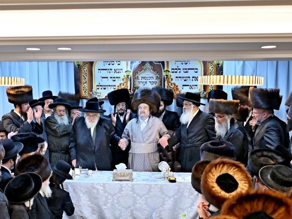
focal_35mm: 52
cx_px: 152
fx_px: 439
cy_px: 129
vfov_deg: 28.0
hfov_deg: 36.8
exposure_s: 1/250
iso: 640
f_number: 4
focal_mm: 24
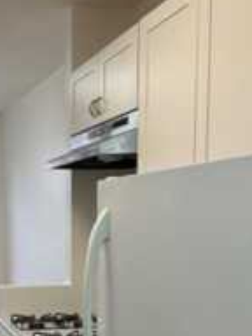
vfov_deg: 32.9
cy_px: 289
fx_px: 544
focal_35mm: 56
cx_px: 7
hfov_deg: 25.0
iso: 80
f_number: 2.2
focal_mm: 2.22
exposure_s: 1/120
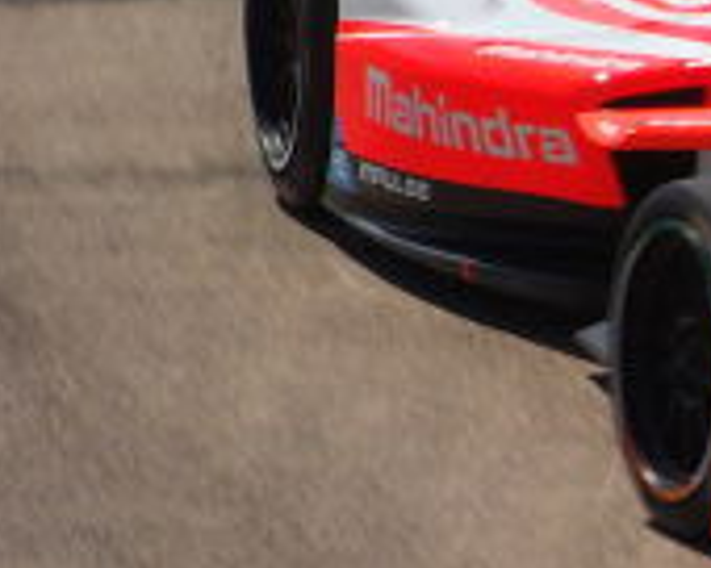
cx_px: 941
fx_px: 26809
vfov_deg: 1.2
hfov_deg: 1.5
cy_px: 165
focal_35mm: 1274
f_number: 11.9
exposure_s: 1/200
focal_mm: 78.8
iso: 100
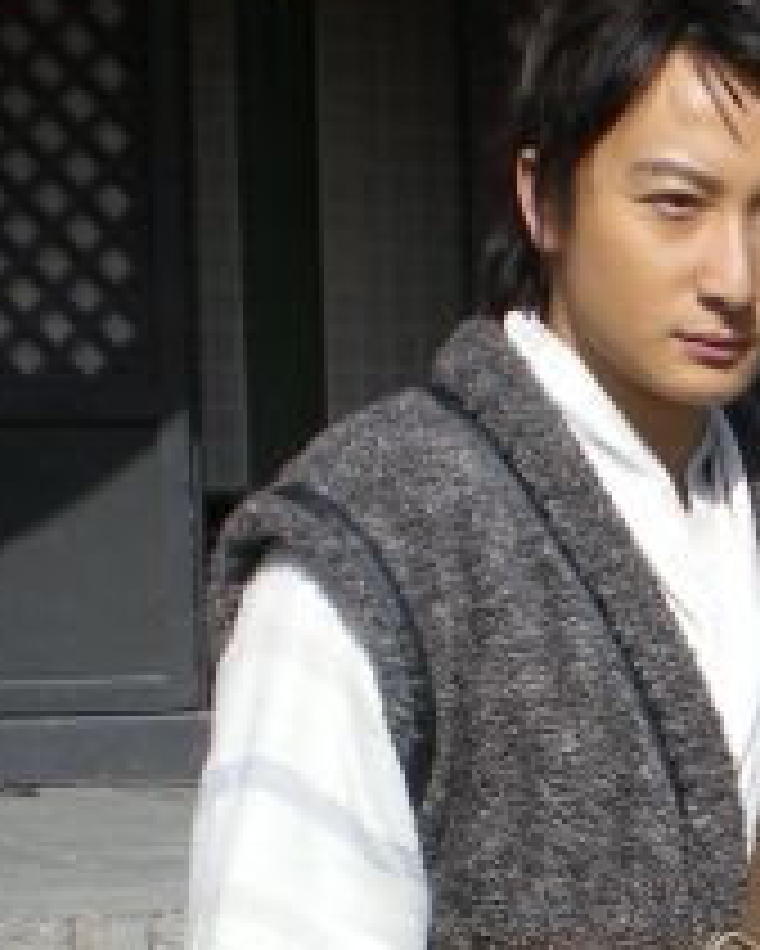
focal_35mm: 133
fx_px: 3737
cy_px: 1051
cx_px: 1034
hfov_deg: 11.3
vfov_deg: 14.1
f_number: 4.9
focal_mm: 7.4
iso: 50
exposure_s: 1/280
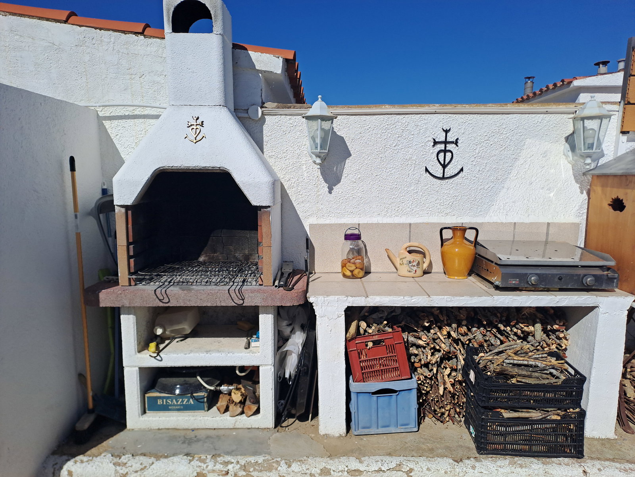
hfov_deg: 69.4
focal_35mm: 25
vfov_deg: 54.9
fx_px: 459
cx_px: 318
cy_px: 238
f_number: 1.8
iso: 32
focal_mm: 4.65
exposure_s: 1/3610
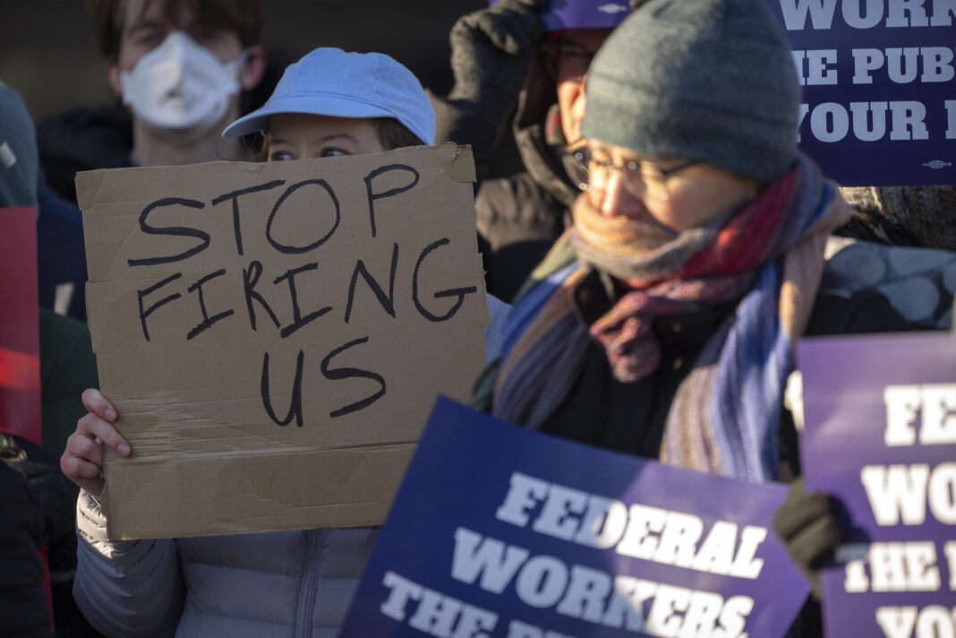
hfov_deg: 5.2
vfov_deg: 3.4
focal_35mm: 400
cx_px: 478
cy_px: 319
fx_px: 10621
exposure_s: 1/1600
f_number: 5.6
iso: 1600
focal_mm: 400
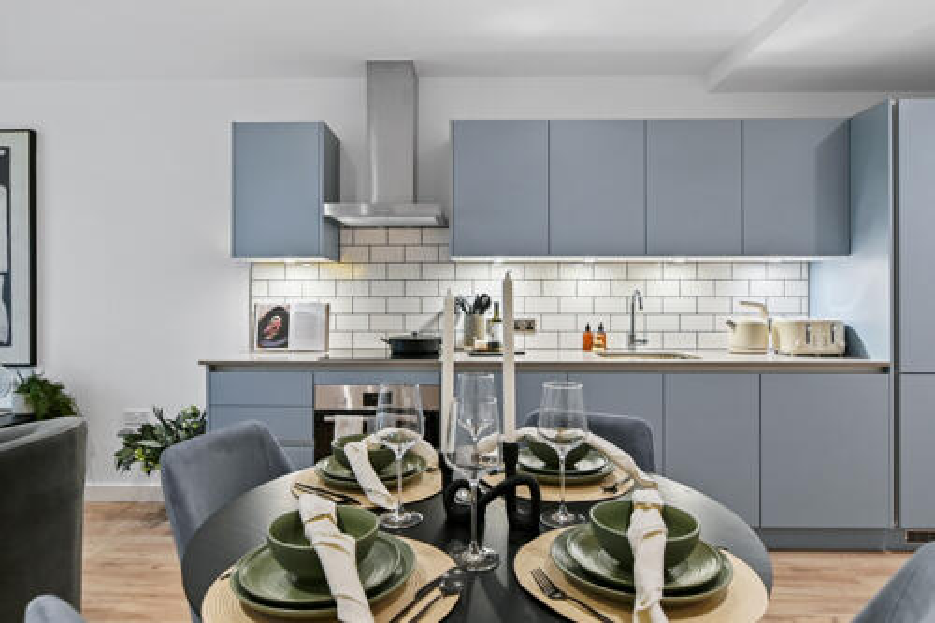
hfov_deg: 81.2
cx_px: 468
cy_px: 312
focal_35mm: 21
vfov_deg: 59.5
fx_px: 545
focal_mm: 14
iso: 320
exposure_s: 1/5
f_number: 5.6
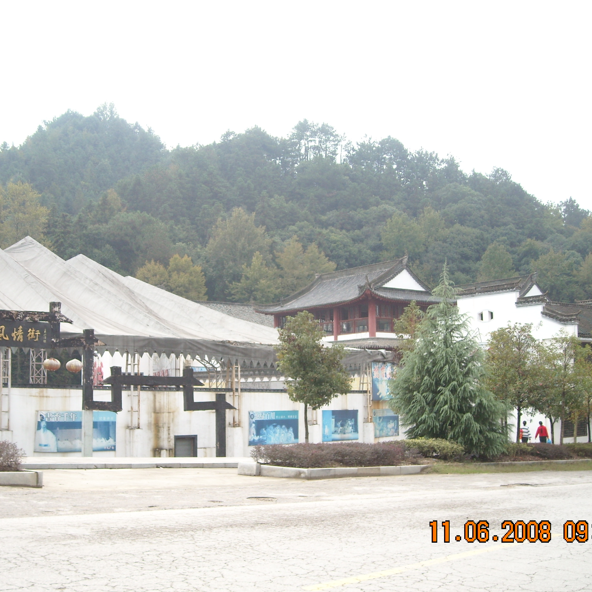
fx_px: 813
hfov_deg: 40.0
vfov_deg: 40.0
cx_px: 258
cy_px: 293
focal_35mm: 42
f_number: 2.8
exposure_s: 1/272
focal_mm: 5.7
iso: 64
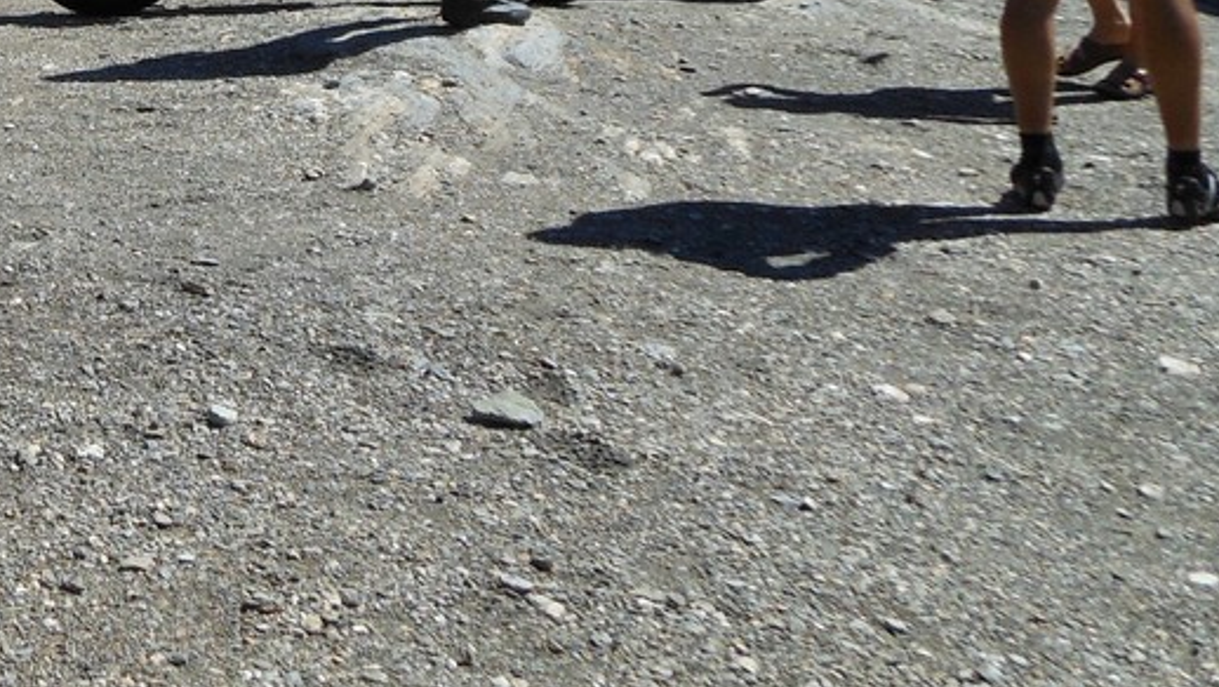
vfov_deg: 14.0
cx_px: -289
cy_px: -445
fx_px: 2555
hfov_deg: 24.1
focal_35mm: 79
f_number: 3.3
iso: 80
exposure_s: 1/1250
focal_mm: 5.2
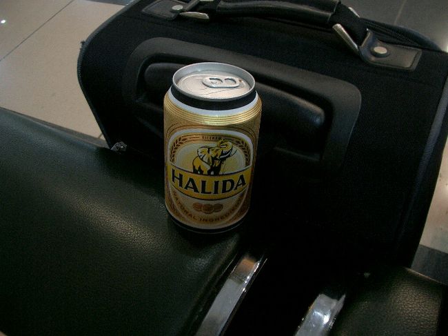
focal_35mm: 35
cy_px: 168
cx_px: 224
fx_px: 453
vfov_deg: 40.7
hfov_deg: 52.6
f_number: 2.6
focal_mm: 5.8
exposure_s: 1/8
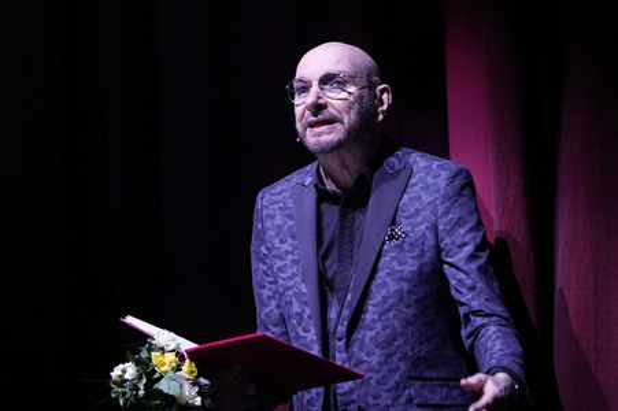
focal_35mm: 315
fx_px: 5403
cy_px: 206
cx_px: 309
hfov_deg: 6.5
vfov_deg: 4.4
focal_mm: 315
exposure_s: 1/320
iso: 3200
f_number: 6.3
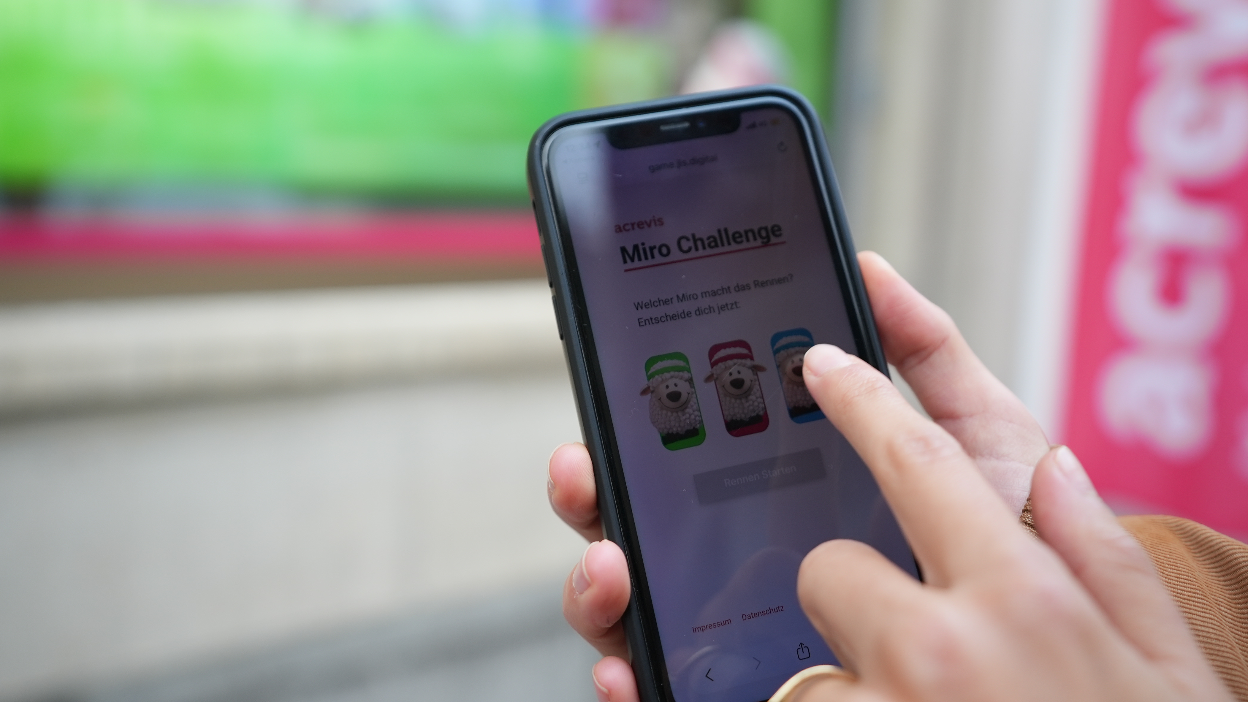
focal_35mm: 37
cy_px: 282
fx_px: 1224
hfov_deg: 54.0
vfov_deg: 31.9
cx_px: 626
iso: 640
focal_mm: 35
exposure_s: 1/125
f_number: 2.8
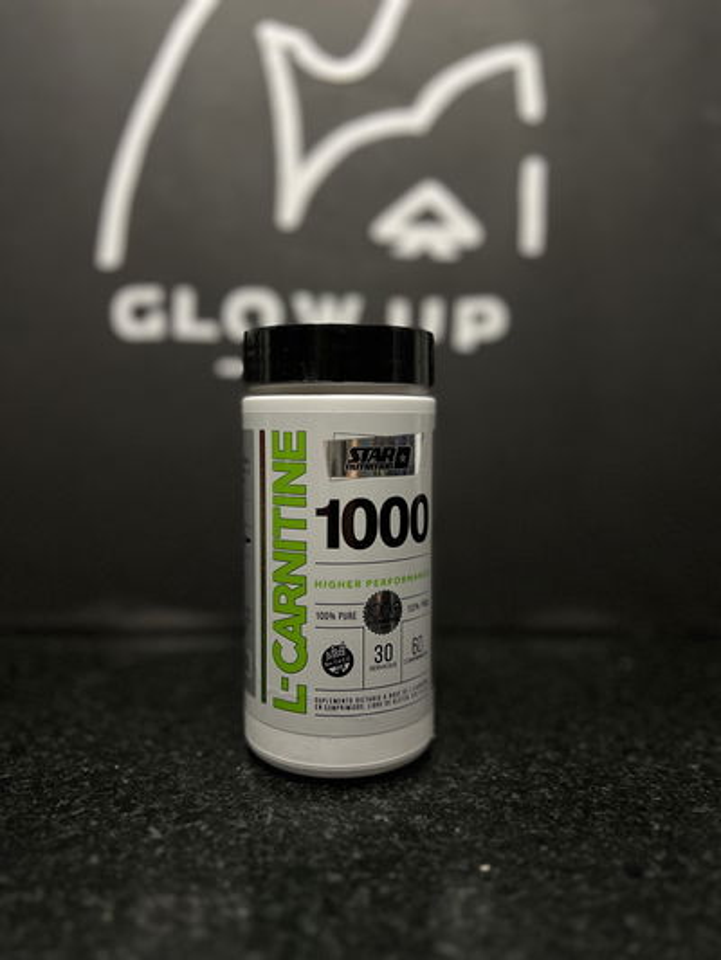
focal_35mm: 26
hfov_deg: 53.1
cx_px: 360
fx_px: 722
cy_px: 480
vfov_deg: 67.3
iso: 640
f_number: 1.5
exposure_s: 1/38
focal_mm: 5.7
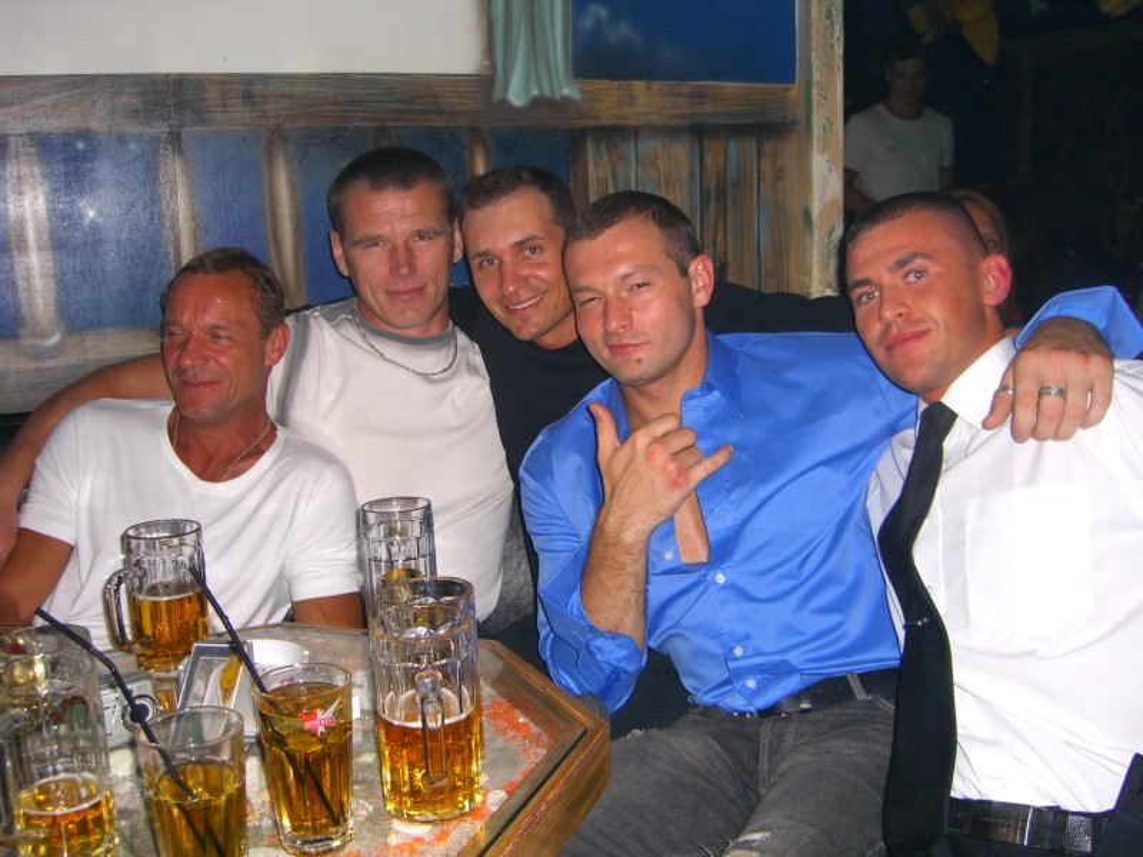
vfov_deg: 37.7
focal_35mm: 38
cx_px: 572
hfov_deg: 49.0
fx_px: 1255
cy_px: 428
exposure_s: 1/60
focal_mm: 7.9
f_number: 2.8
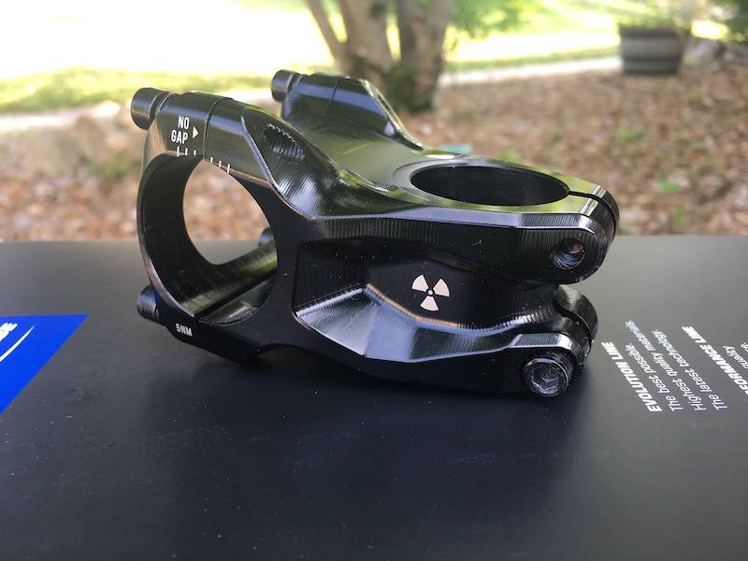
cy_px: 280
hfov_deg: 61.7
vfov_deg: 48.2
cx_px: 374
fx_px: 627
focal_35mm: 29
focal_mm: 4.15
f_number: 2.2
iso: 32
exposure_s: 1/60
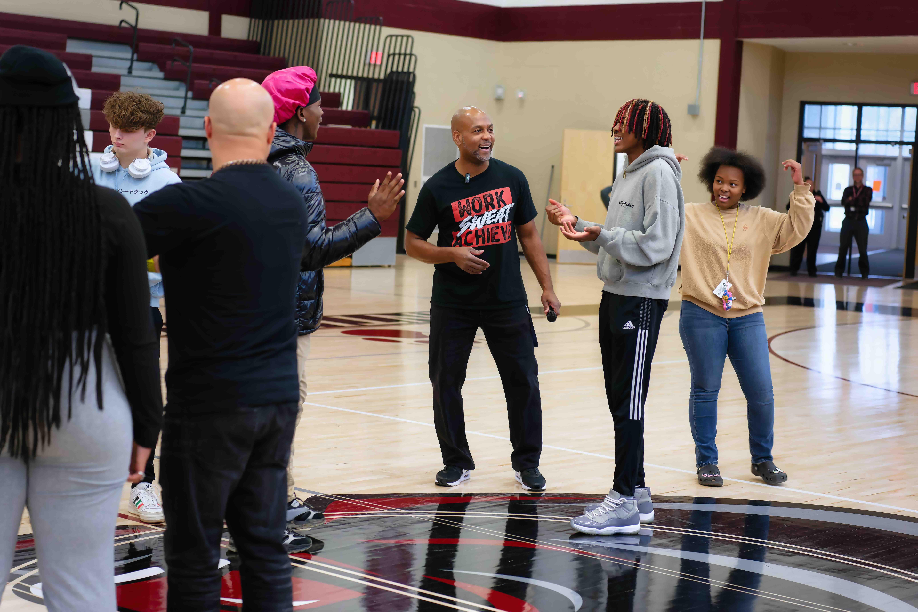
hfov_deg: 28.8
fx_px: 1785
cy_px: 306
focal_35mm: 70
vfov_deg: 19.5
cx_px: 459
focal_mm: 70
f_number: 4
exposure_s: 1/250
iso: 4000
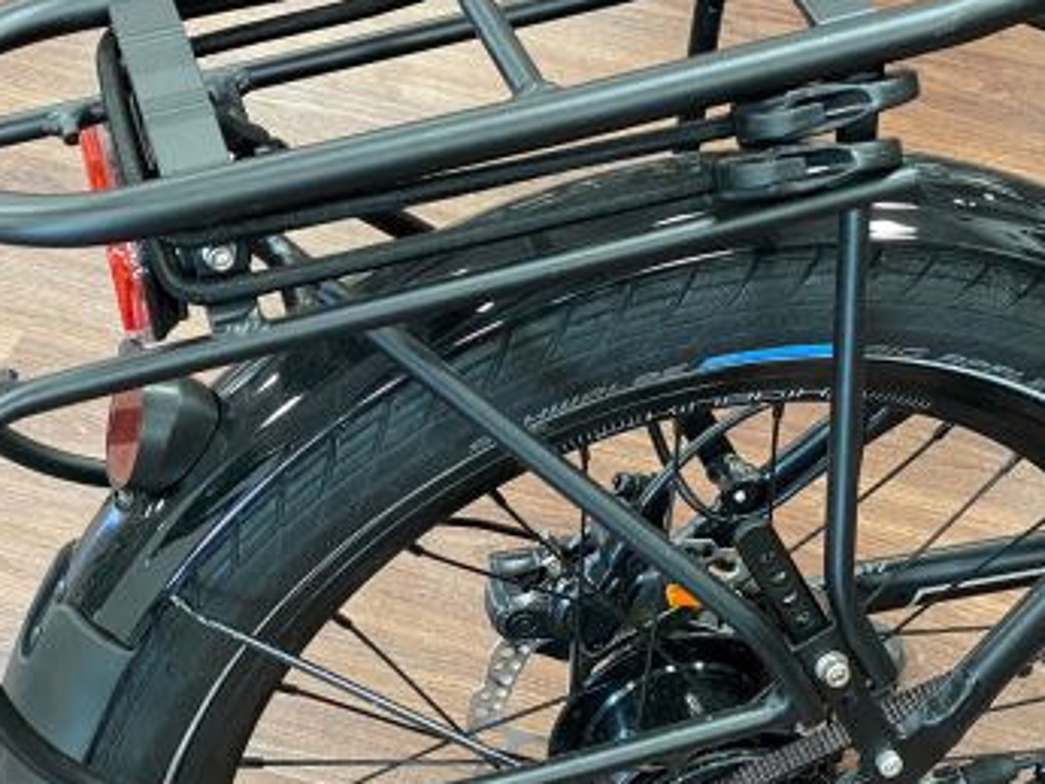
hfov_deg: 22.2
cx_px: 675
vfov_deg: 16.8
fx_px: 2657
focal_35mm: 88
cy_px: 318
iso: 250
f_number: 2
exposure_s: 1/50
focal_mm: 6
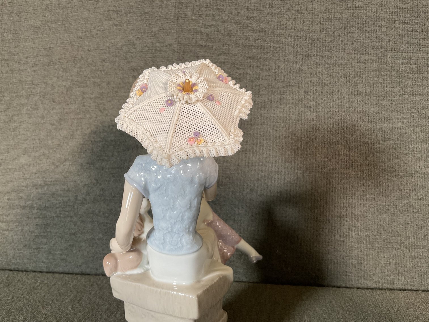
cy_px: 161
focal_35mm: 29
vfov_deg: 48.2
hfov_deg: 61.7
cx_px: 214
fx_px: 359
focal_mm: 3
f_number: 1.8
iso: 100
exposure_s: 1/60
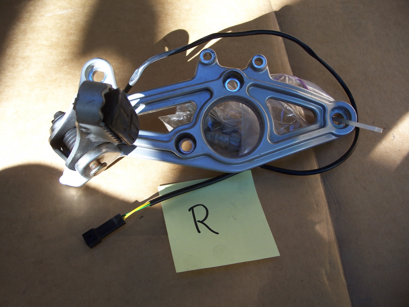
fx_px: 437
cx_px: 204
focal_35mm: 37
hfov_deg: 50.1
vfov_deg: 38.7
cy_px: 154
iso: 64
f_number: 2.8
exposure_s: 1/80
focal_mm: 7.8
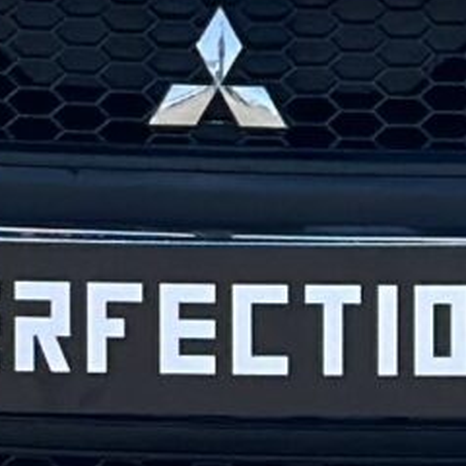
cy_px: -1087
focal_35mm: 452
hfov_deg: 3.9
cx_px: 157
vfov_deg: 3.7
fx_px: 6884
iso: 80
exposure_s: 1/1783
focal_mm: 6.86
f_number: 1.78
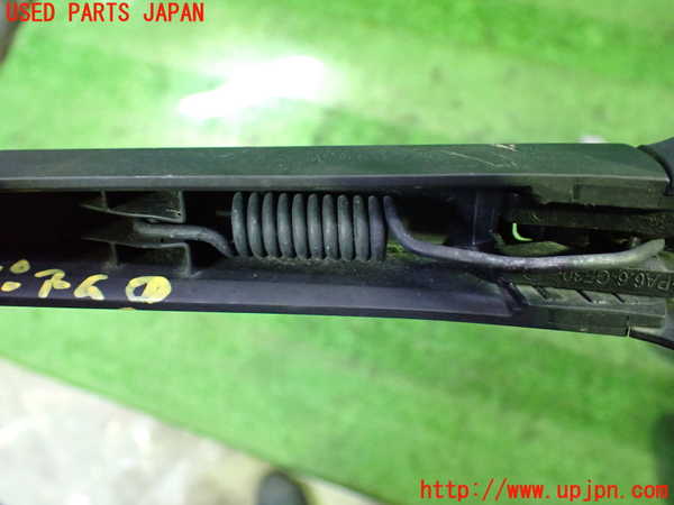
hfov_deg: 60.0
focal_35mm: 30
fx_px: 584
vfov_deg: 46.8
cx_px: 337
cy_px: 252
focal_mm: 5.4
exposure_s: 1/30
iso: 1000
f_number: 2.3
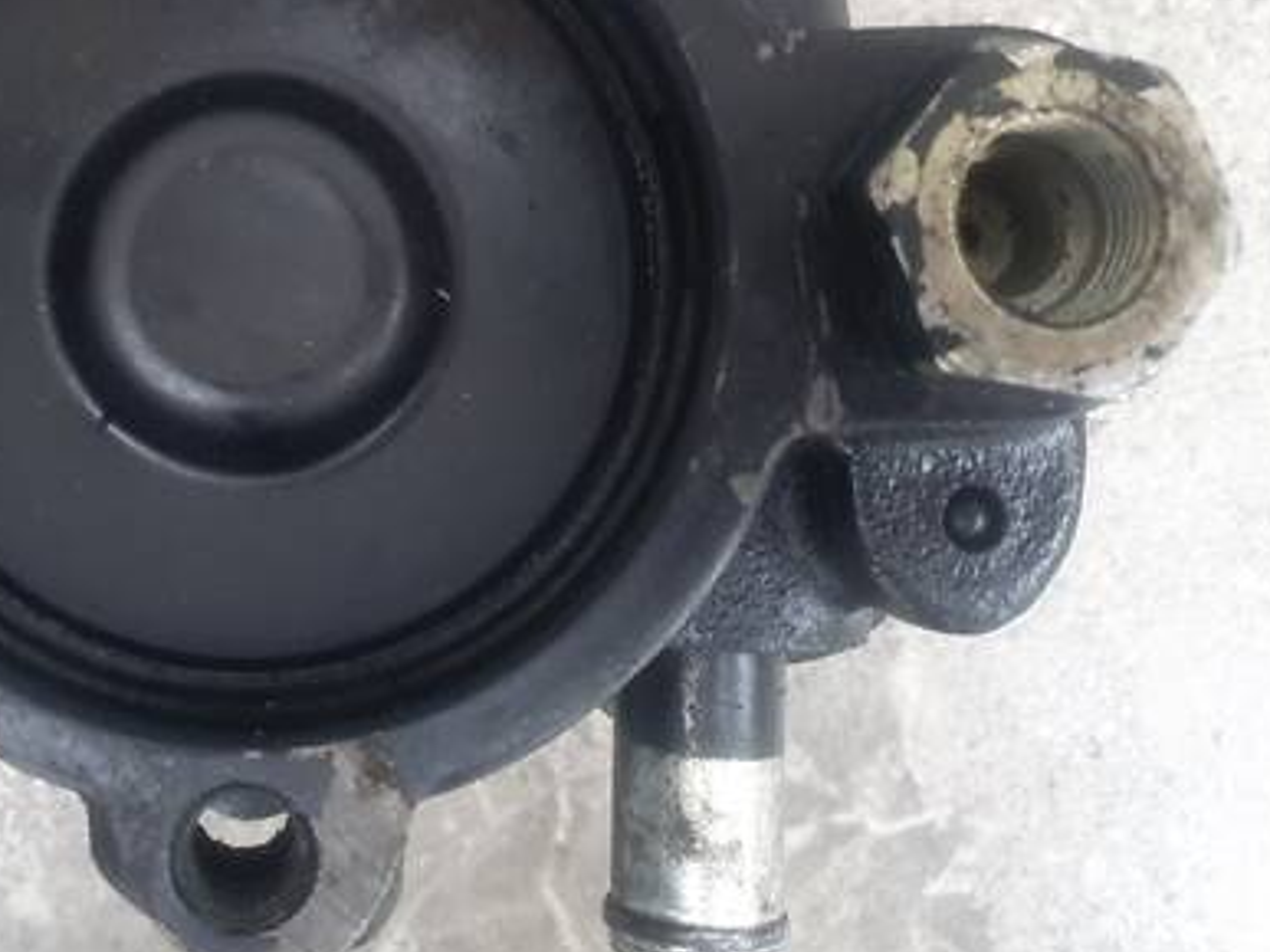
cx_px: 266
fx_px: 1577
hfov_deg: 42.1
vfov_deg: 32.9
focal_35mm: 43
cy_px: 236
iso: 125
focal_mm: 4.32
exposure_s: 1/120
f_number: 2.4
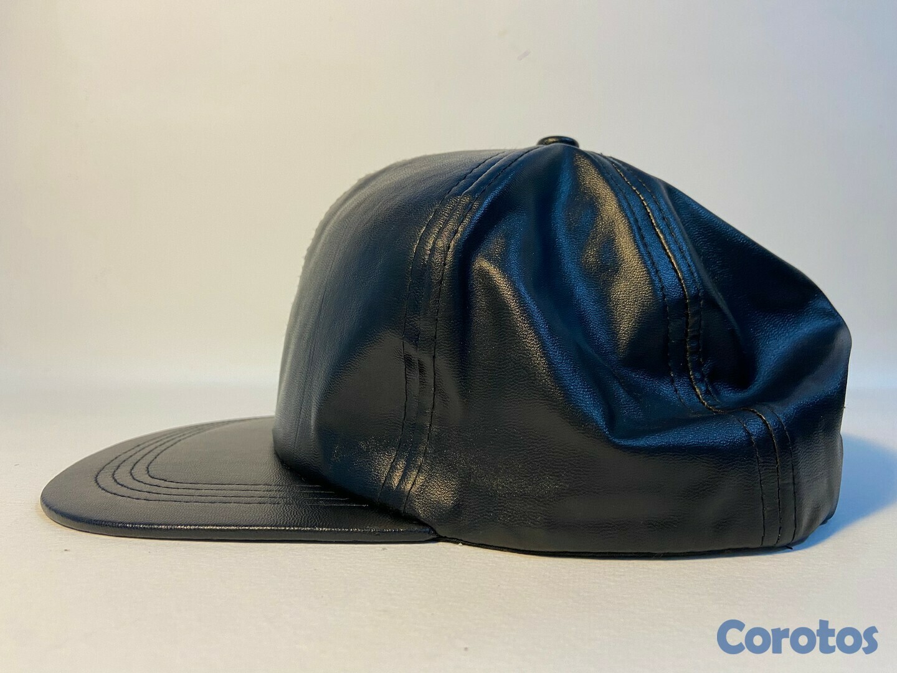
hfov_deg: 67.3
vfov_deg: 53.1
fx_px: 674
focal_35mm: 26
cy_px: 336
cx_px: 448
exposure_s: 1/60
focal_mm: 4.25
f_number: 1.8
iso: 100
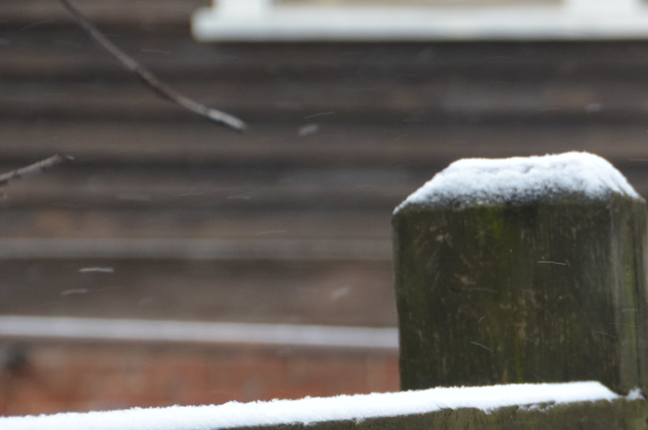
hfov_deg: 4.7
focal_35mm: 434
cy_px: 456
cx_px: 936
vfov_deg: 3.2
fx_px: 7796
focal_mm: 100
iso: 200
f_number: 5.6
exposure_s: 1/125
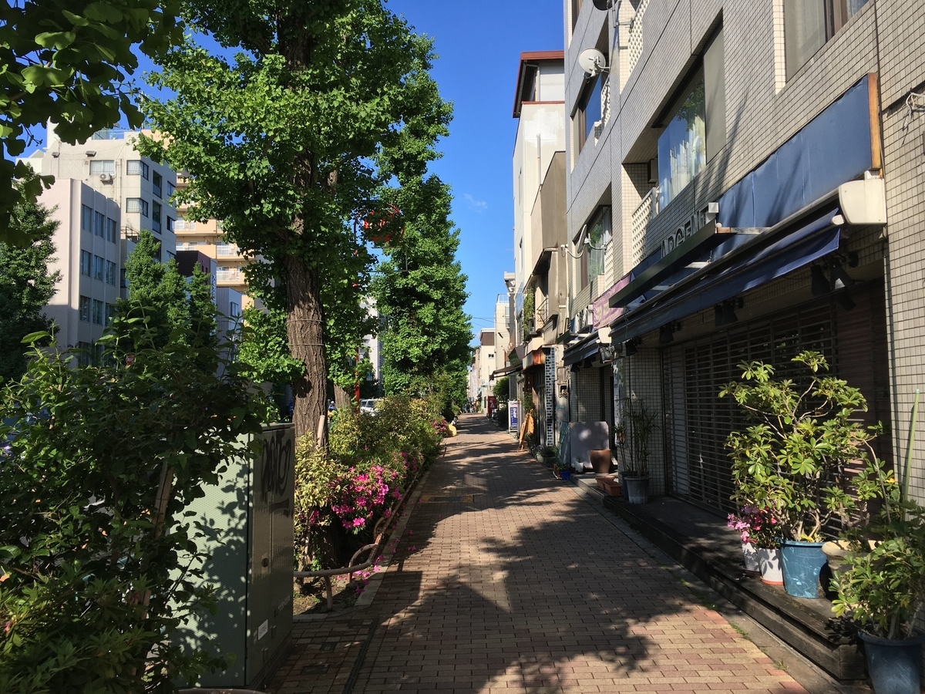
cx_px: 462
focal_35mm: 29
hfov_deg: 61.7
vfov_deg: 48.2
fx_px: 775
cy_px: 347
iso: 25
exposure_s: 1/1304
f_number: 2.2
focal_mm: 4.15
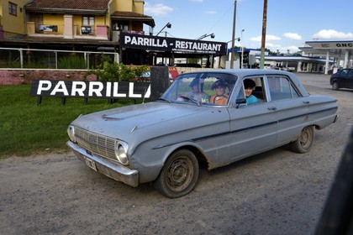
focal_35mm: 29
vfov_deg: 45.0
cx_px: 176
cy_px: 118
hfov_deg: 63.7
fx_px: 284
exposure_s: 1/400
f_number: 11
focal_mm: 29
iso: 400
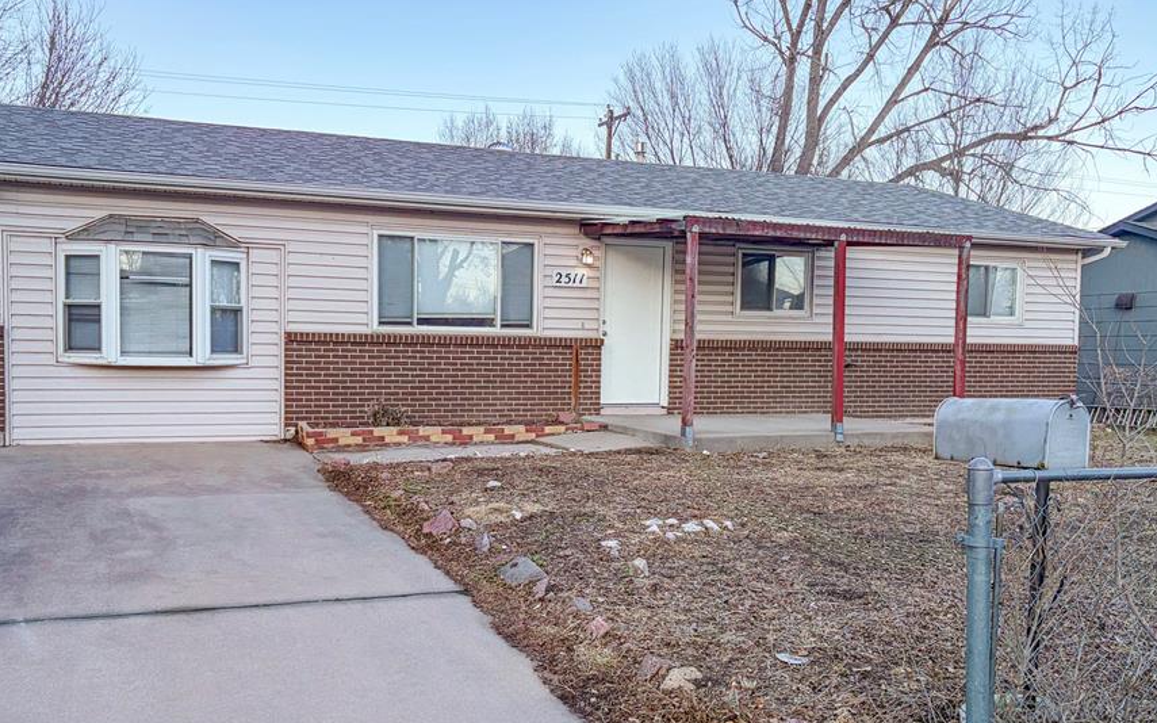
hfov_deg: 57.9
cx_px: 497
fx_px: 1040
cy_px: 408
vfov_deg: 38.2
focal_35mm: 33
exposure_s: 1/475
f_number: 1.6
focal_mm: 5.96
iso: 50
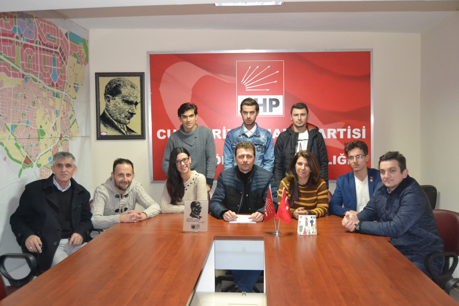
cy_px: 153
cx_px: 230
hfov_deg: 57.2
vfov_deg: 40.0
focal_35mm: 33
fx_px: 421
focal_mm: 22
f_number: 3.5
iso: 3200
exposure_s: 1/60
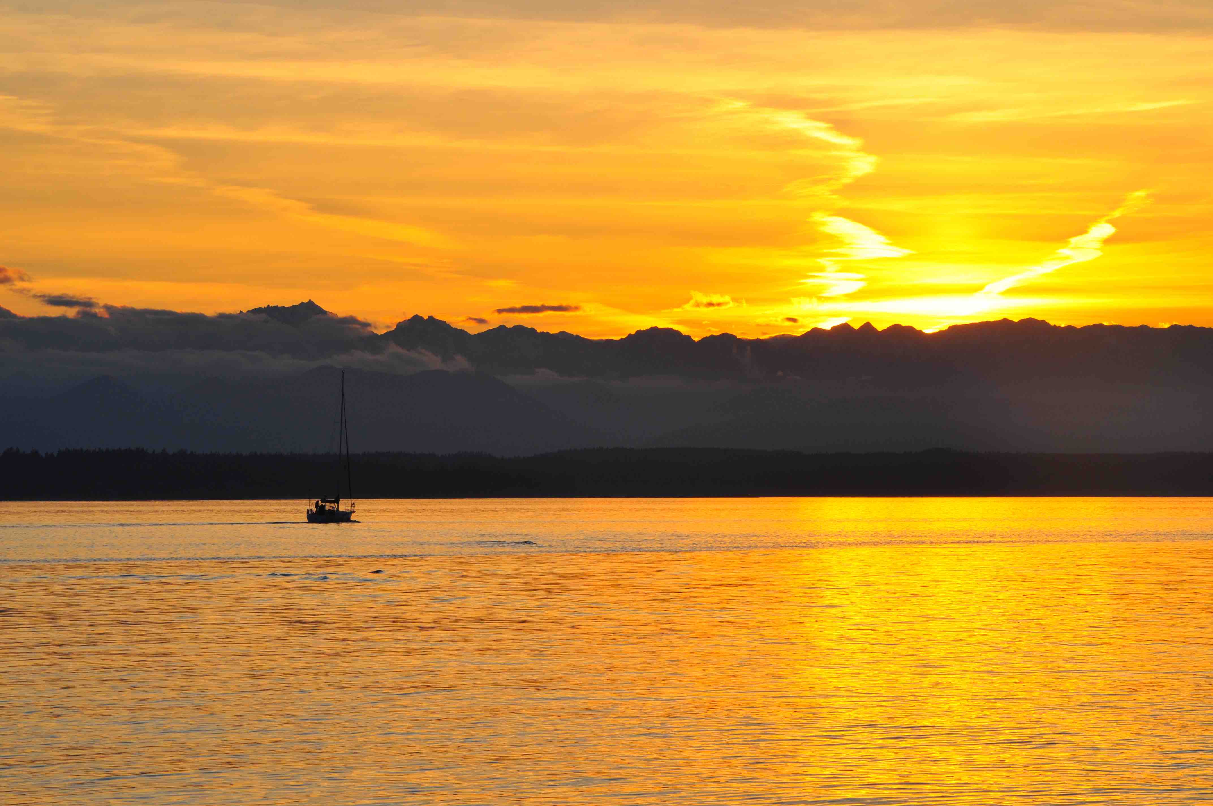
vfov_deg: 9.1
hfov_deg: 13.7
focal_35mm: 150
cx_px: 606
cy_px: 403
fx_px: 5048
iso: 200
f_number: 14
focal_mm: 100
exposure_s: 1/125
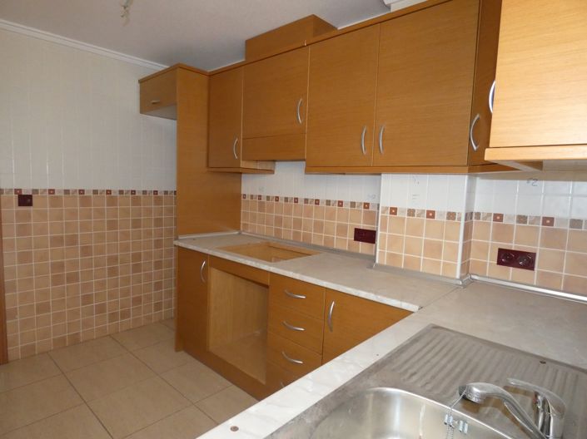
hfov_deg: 81.8
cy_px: 220
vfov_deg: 65.9
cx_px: 294
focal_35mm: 20
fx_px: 339
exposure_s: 1/60
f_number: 2.8
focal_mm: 3.6
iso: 800
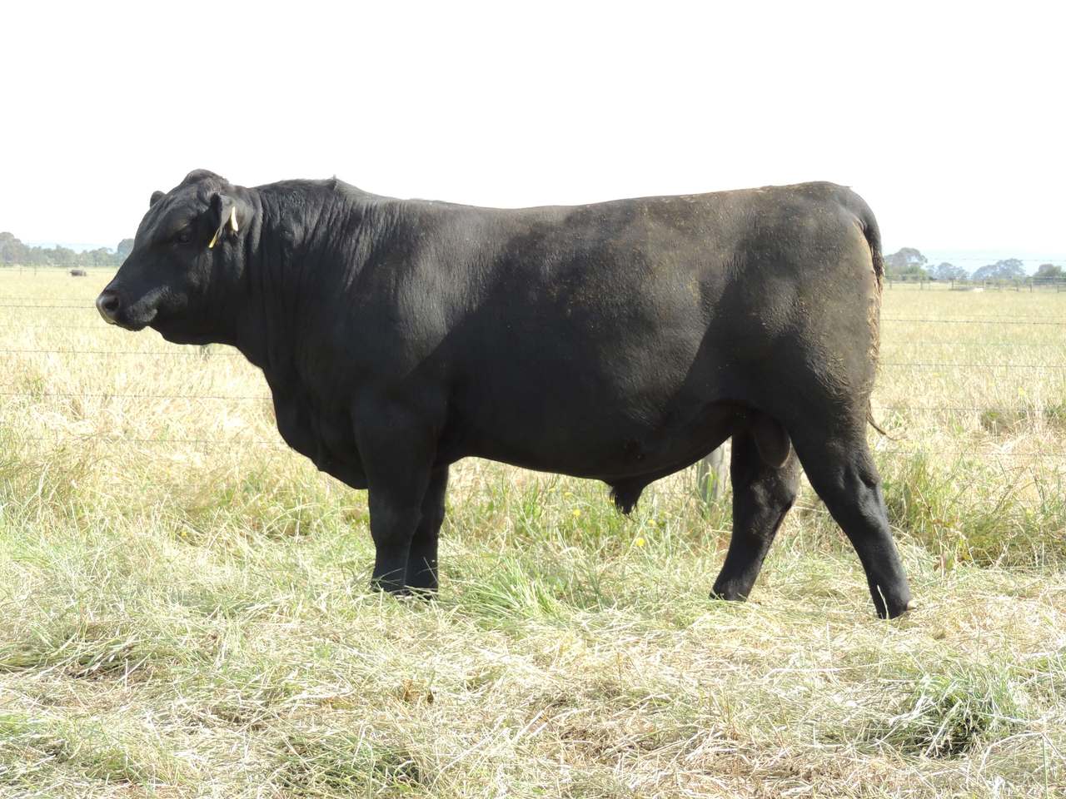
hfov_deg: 19.6
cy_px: 400
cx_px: 533
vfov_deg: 14.8
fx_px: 3080
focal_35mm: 100
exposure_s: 1/400
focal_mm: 17.8
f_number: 4.1
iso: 200
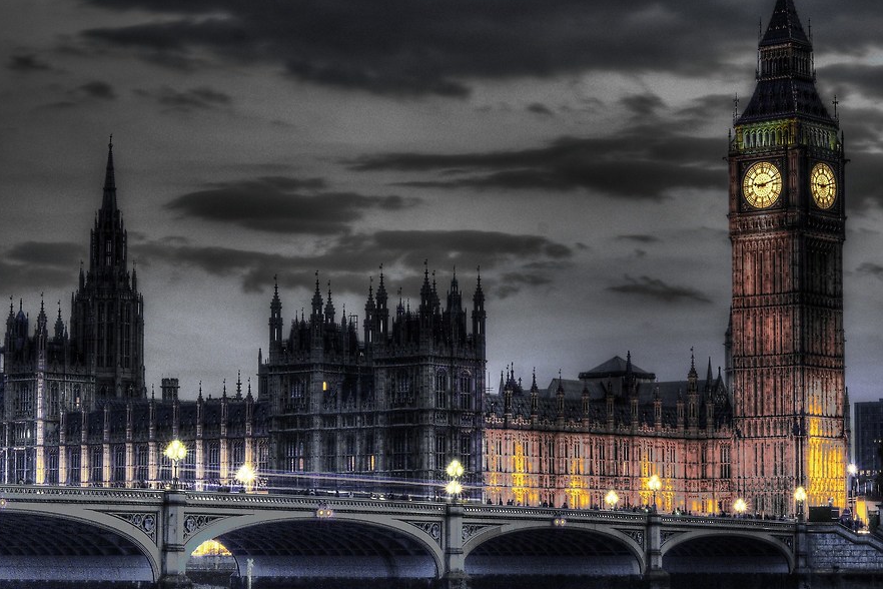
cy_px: 302
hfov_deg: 20.0
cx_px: 556
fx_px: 2502
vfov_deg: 13.4
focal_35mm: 102
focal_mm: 50
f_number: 18
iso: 100
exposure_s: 5
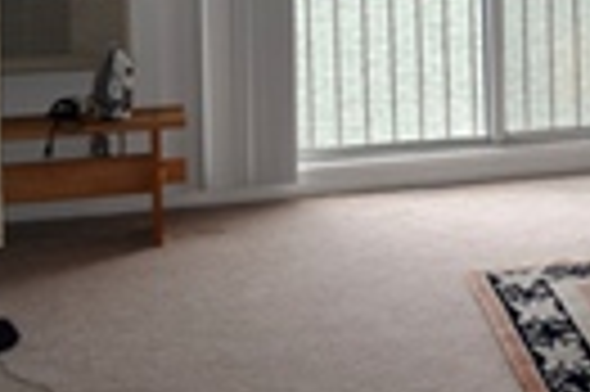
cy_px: -108
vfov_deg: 14.1
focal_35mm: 93
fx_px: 1522
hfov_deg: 20.4
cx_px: 725
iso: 100
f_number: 3.5
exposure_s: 1/200
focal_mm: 18
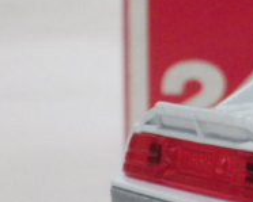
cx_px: 381
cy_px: 56
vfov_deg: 7.8
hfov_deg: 9.5
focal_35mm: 198
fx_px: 1483
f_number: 4
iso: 800
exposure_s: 1/50
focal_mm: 10.7
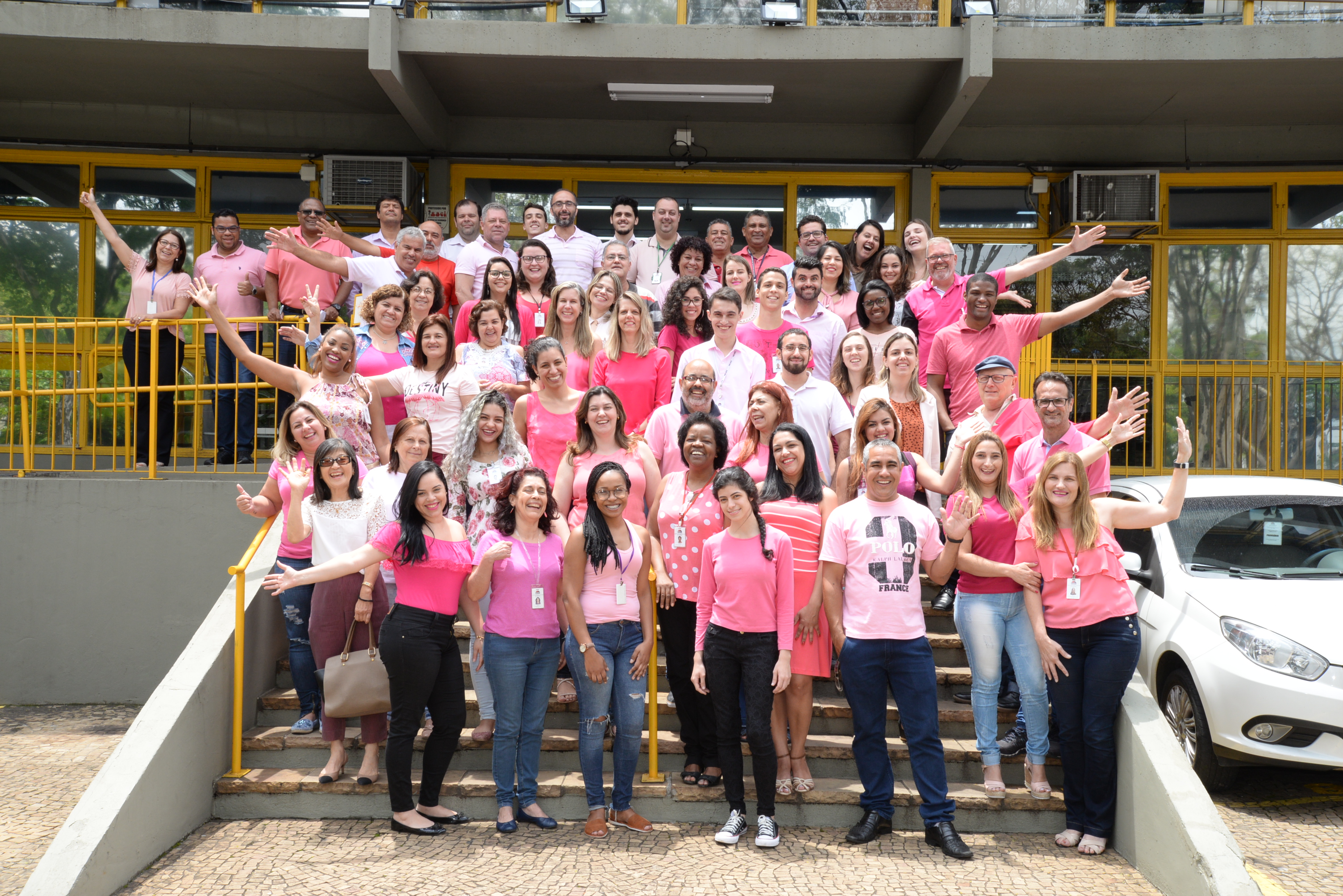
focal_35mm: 40
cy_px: 448
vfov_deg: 33.4
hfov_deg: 48.4
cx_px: 672
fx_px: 1493
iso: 720
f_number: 16
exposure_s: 1/100
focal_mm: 40
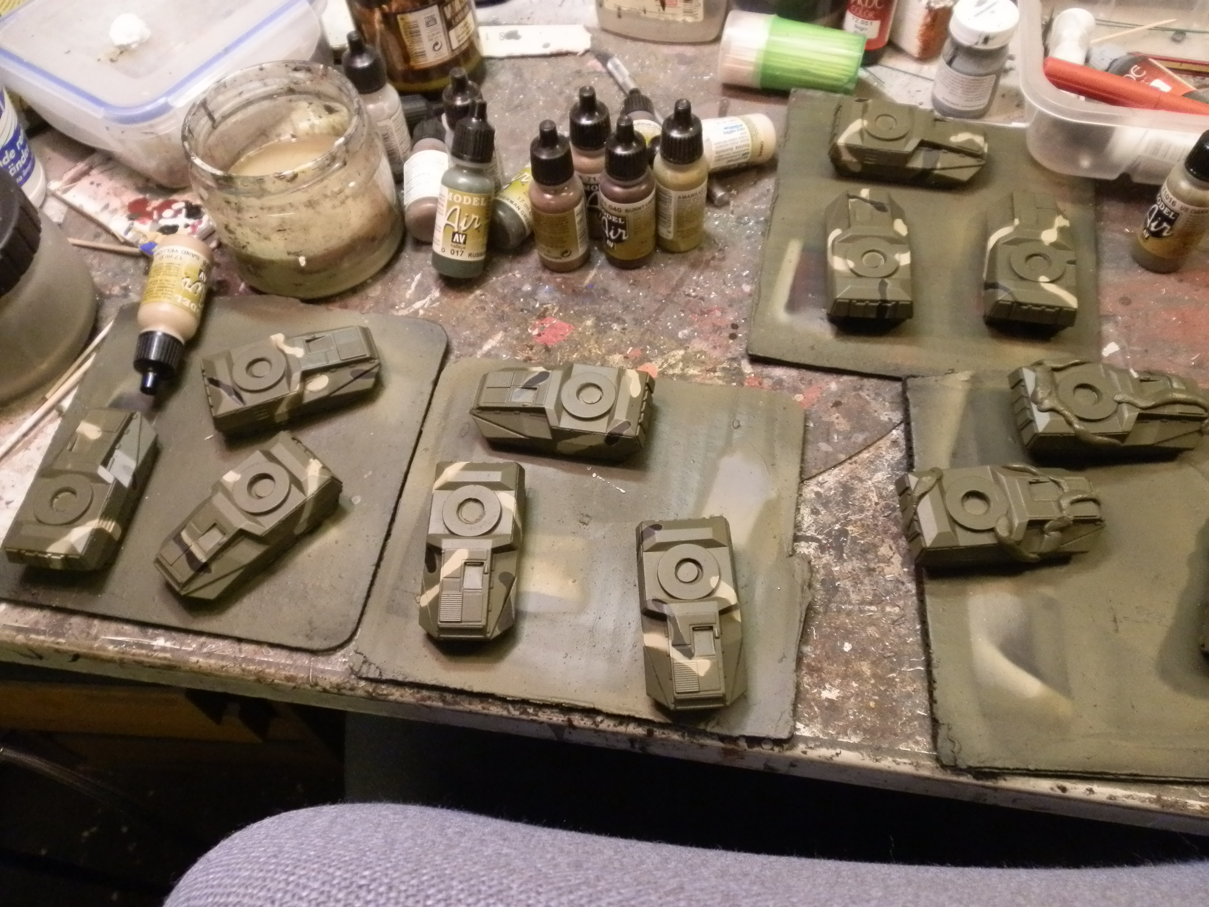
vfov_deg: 49.7
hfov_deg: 63.4
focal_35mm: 28
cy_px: 454
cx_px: 604
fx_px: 978
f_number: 3.1
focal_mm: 5
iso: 400
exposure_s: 1/40
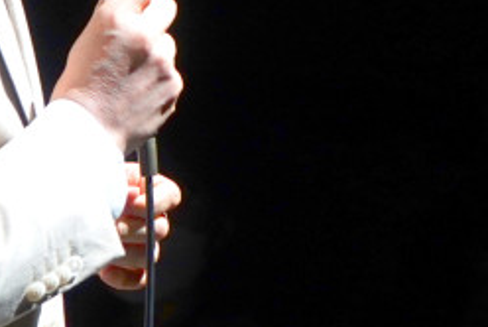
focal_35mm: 433
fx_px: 5876
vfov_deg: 3.2
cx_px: 242
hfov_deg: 4.8
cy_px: -294
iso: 320
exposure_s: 1/60
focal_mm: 70
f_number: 4
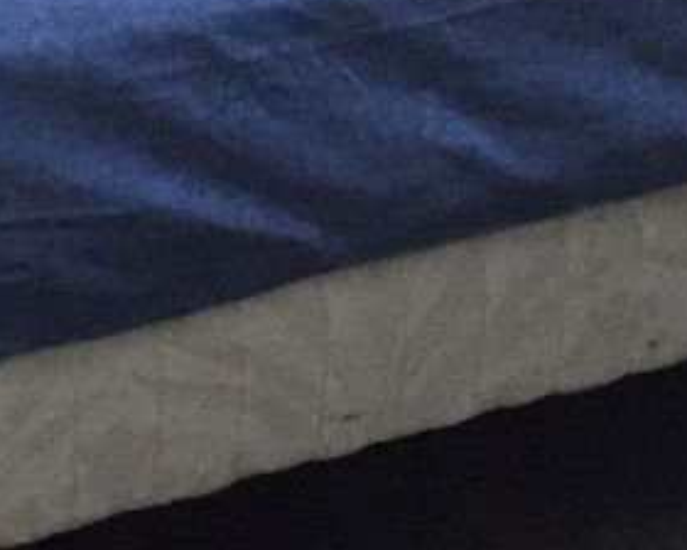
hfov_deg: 11.9
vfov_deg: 8.9
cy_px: -646
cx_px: 211
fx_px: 3294
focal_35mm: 162
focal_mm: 4.15
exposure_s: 1/25
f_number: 2.2
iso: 250
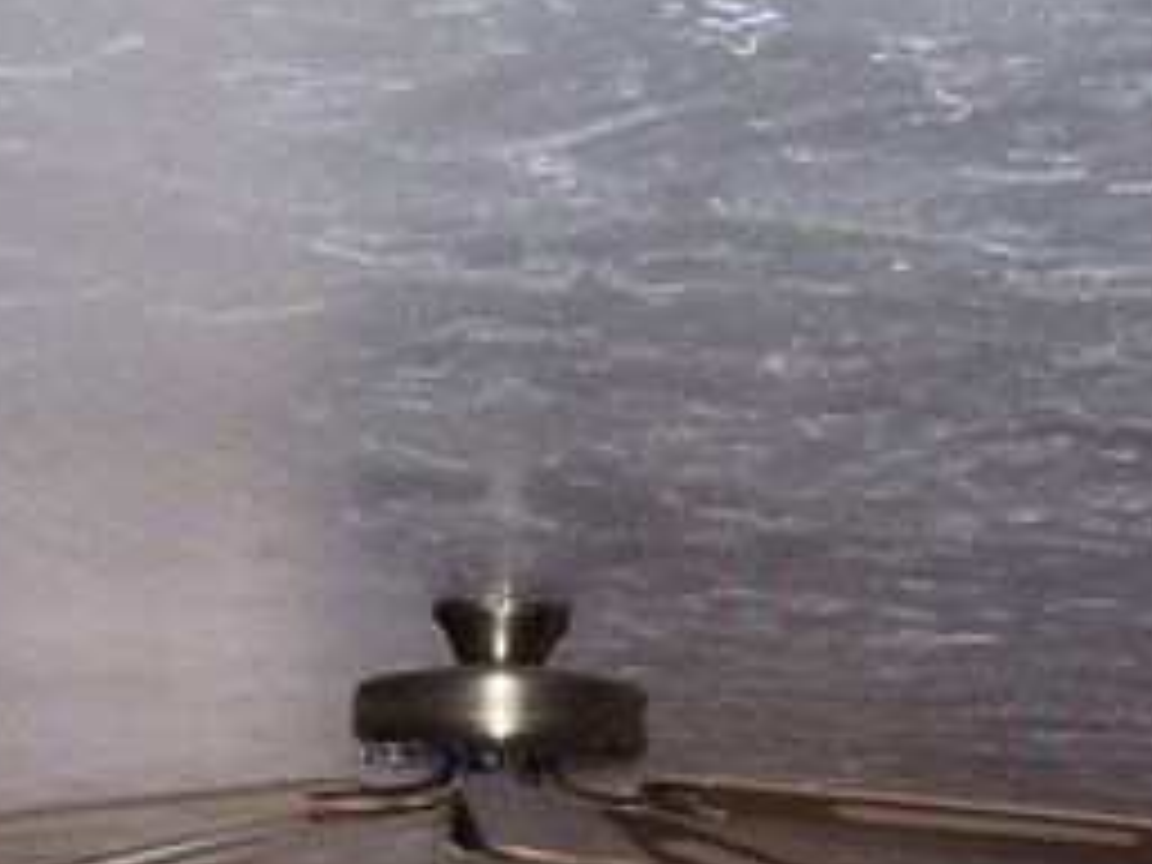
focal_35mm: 152
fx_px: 5058
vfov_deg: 9.3
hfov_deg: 13.0
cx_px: 576
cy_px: 1566
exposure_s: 1/60
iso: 140
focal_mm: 6.3
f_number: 2.8
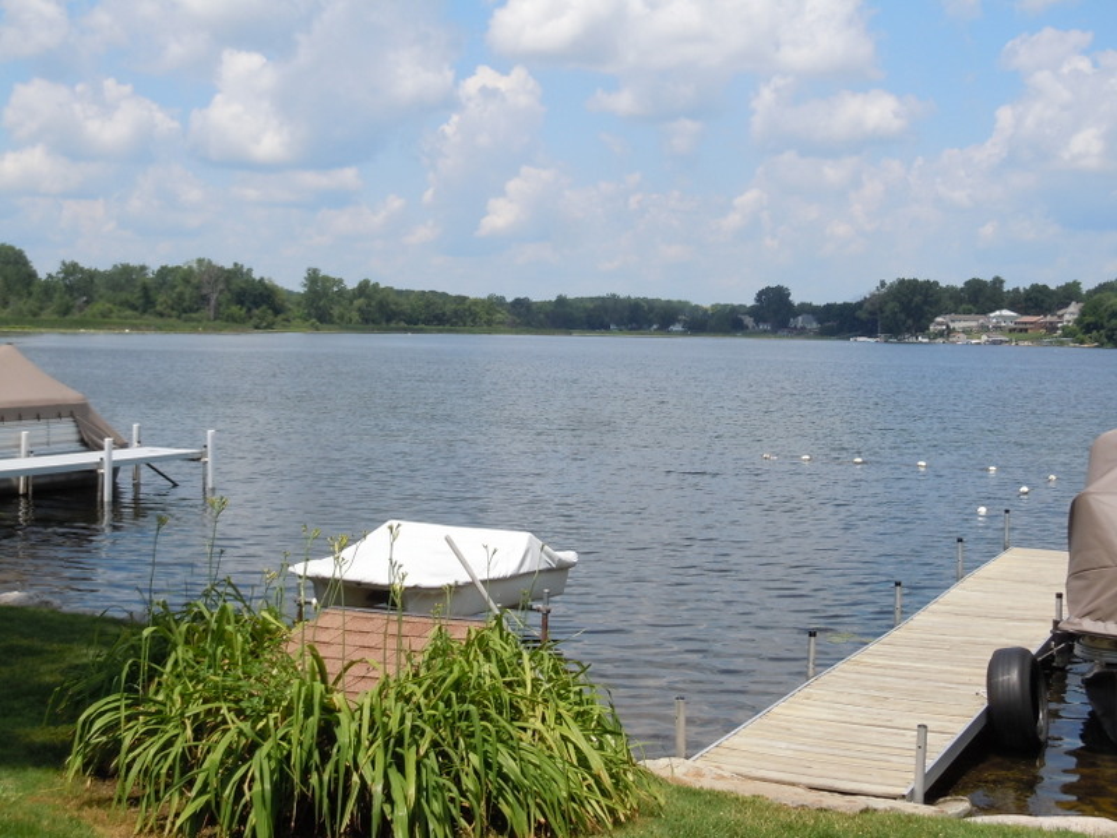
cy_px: 419
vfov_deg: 27.0
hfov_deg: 35.5
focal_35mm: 54
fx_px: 1742
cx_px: 558
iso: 100
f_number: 4.9
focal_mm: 9.6
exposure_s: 1/640
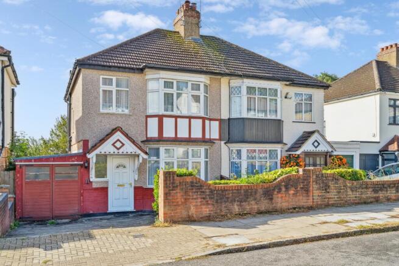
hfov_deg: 57.2
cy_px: 133
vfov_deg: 40.0
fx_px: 366
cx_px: 200
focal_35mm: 33
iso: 320
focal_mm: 33
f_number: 5.6
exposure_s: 1/500
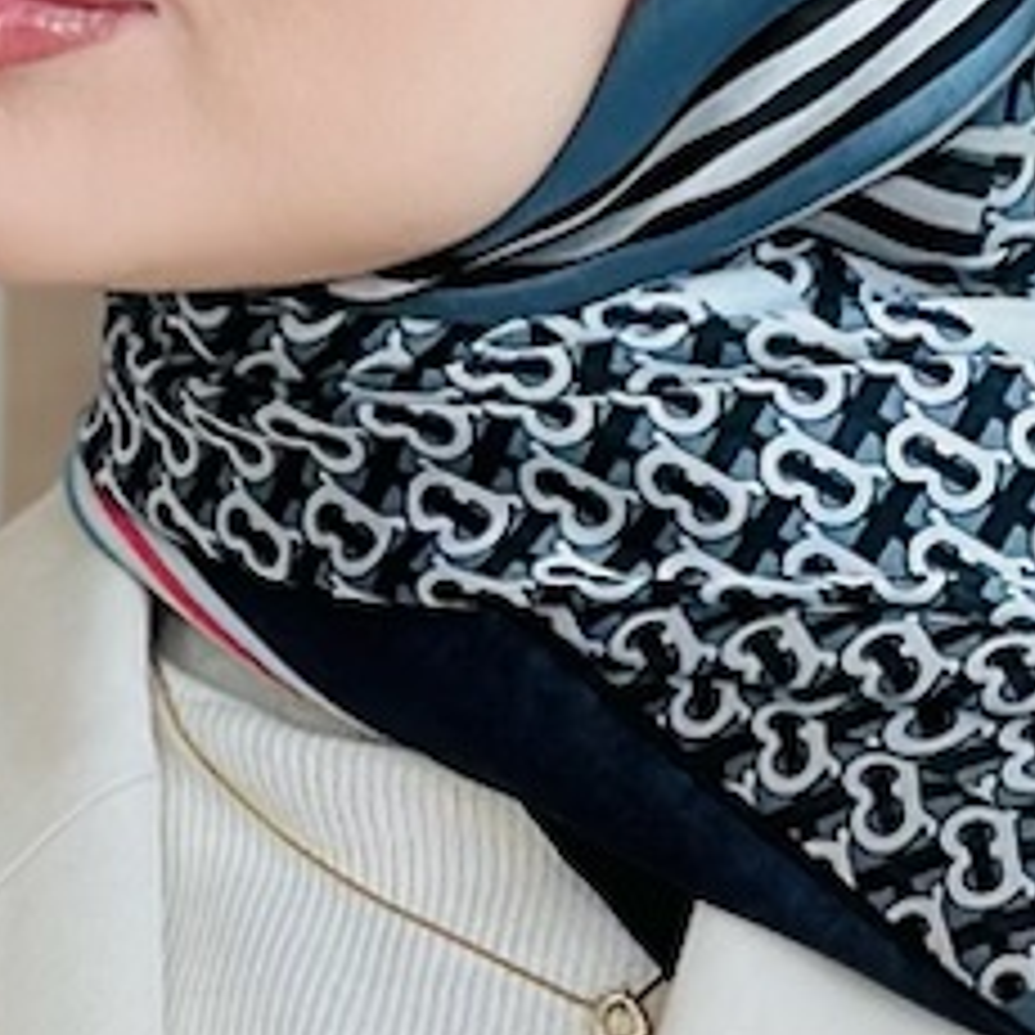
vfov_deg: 4.6
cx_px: 400
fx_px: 12787
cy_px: 1062
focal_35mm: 378
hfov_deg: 4.6
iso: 80
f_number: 1.78
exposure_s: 1/186
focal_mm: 6.86
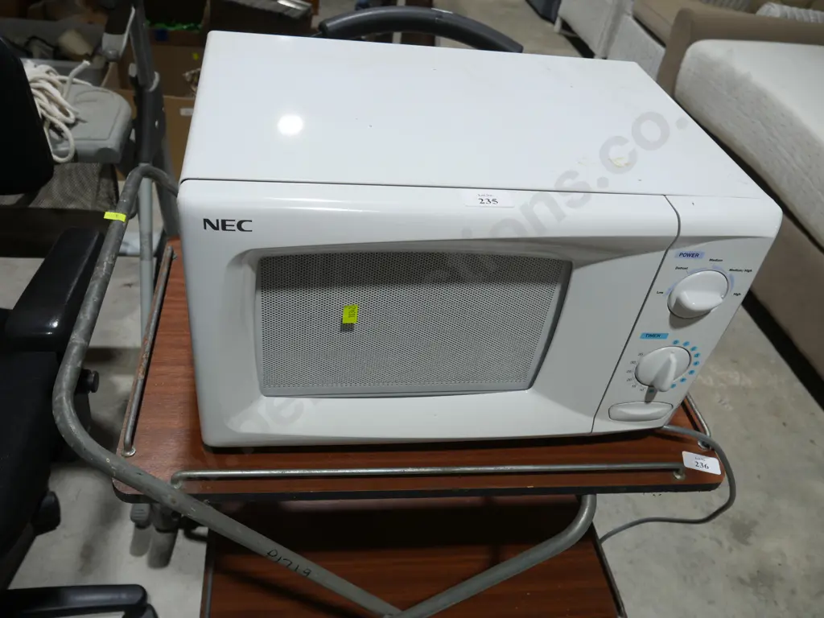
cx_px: 412
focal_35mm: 28
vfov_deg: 49.7
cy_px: 309
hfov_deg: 63.4
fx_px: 667
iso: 200
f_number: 5
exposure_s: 1/60
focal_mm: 14
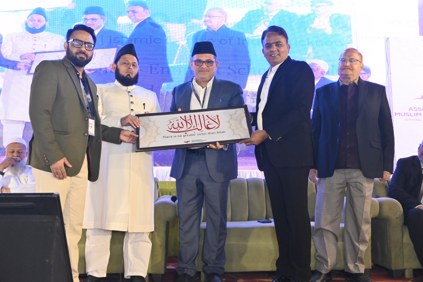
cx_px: 215
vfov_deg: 32.2
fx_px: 488
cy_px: 141
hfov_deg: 46.9
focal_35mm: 42
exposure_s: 1/100
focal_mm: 27
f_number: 5
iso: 1600
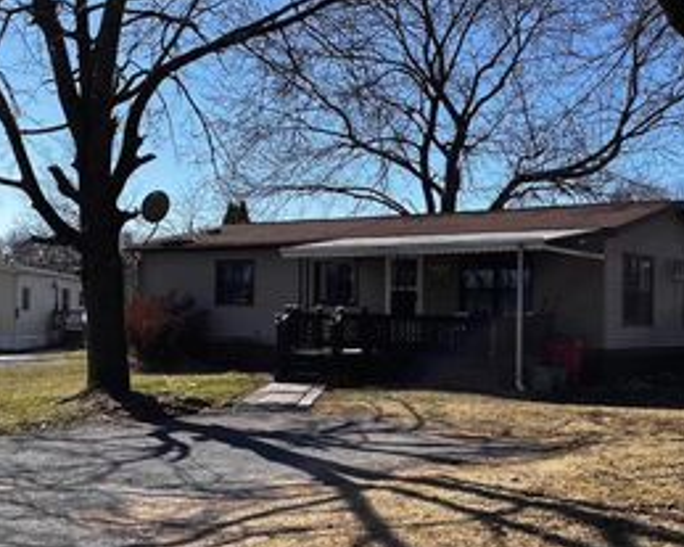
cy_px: 297
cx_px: 380
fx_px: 992
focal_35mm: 49
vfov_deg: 30.8
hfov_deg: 38.0
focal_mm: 5.1
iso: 50
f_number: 1.6
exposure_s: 1/2899
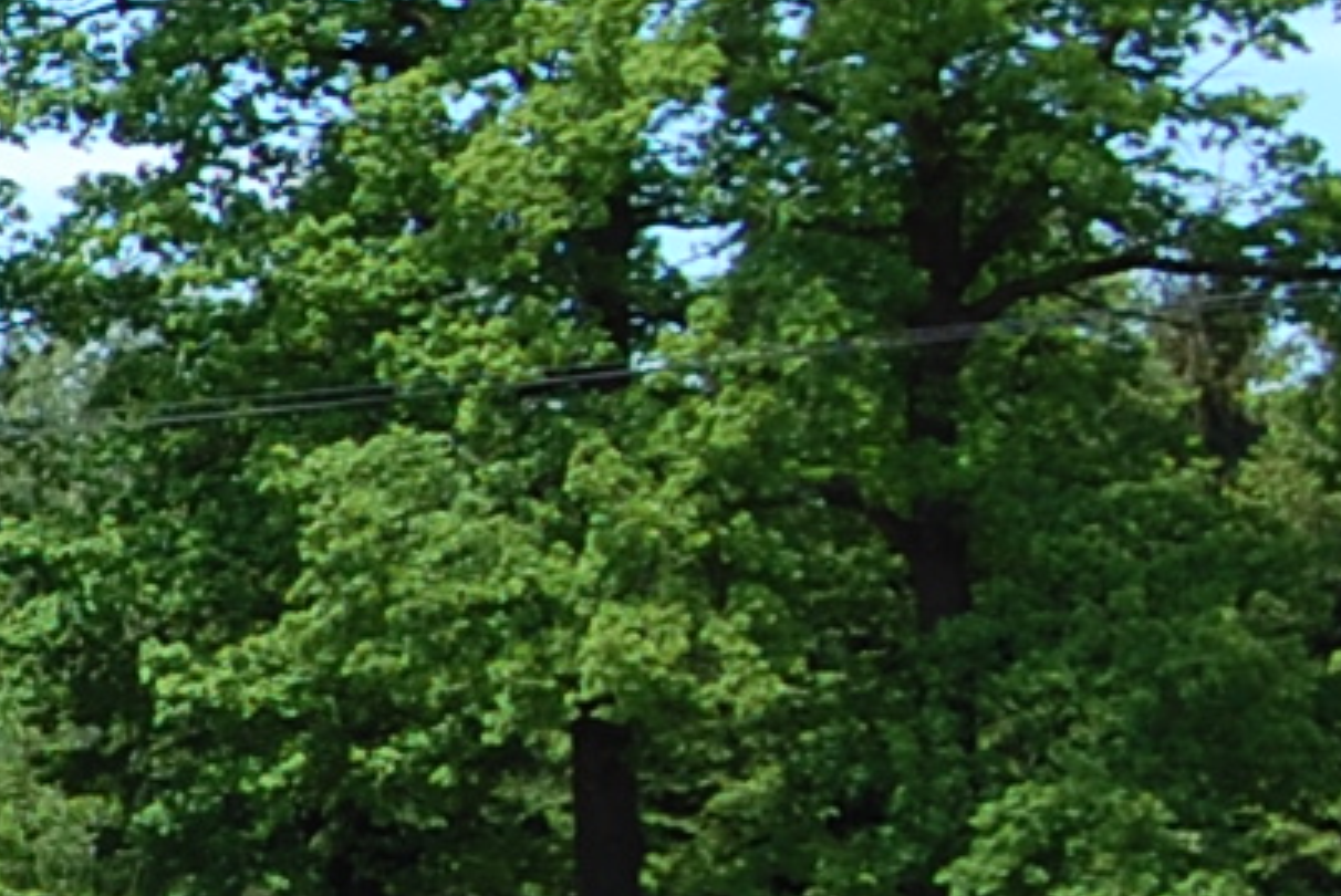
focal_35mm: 234
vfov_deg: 5.9
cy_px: 548
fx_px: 8722
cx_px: -1583
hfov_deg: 8.2
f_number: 7.1
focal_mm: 28
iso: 200
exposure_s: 1/200
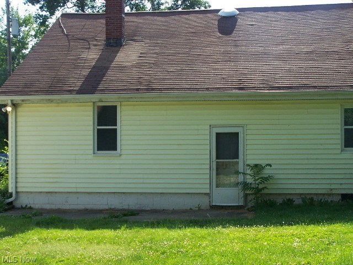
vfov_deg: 22.9
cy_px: 132
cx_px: 176
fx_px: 653
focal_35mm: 64
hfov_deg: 30.3
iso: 80
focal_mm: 10.7
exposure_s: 1/500
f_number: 3.2
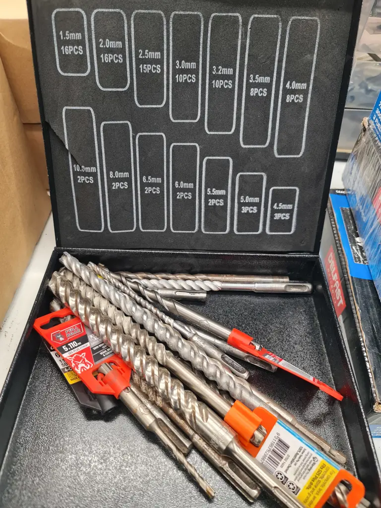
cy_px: 254
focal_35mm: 25
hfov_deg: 54.9
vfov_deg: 69.4
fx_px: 367
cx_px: 190
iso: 80
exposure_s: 1/120
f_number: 1.8
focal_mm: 7
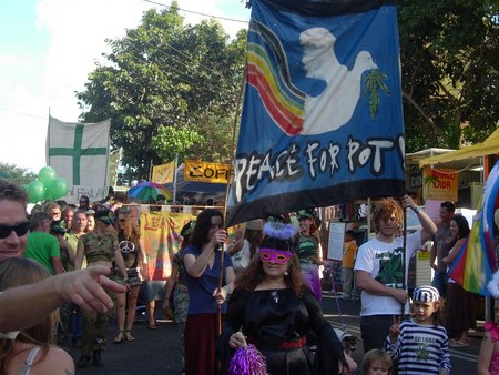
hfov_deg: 28.5
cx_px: 251
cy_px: 186
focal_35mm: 68
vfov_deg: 21.6
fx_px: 981
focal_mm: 10.6
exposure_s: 1/342
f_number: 3.2
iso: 79
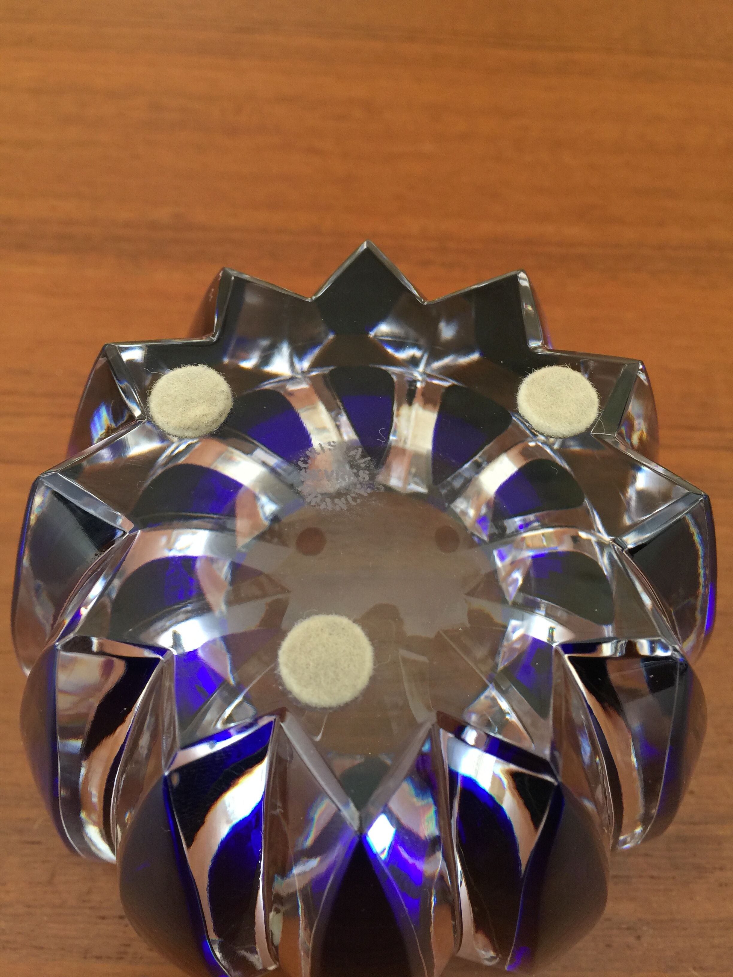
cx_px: 366
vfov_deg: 61.7
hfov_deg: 48.2
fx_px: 819
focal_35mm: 29
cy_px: 488
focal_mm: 4.15
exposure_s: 1/17
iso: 50
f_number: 2.2
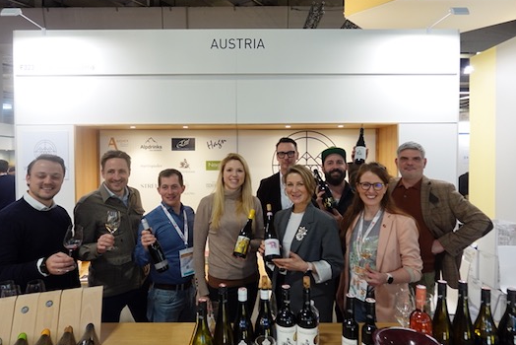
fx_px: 315
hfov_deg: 78.5
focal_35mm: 22
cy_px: 165
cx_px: 246
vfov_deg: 57.3
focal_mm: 6.9
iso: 250
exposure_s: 1/80
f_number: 1.8
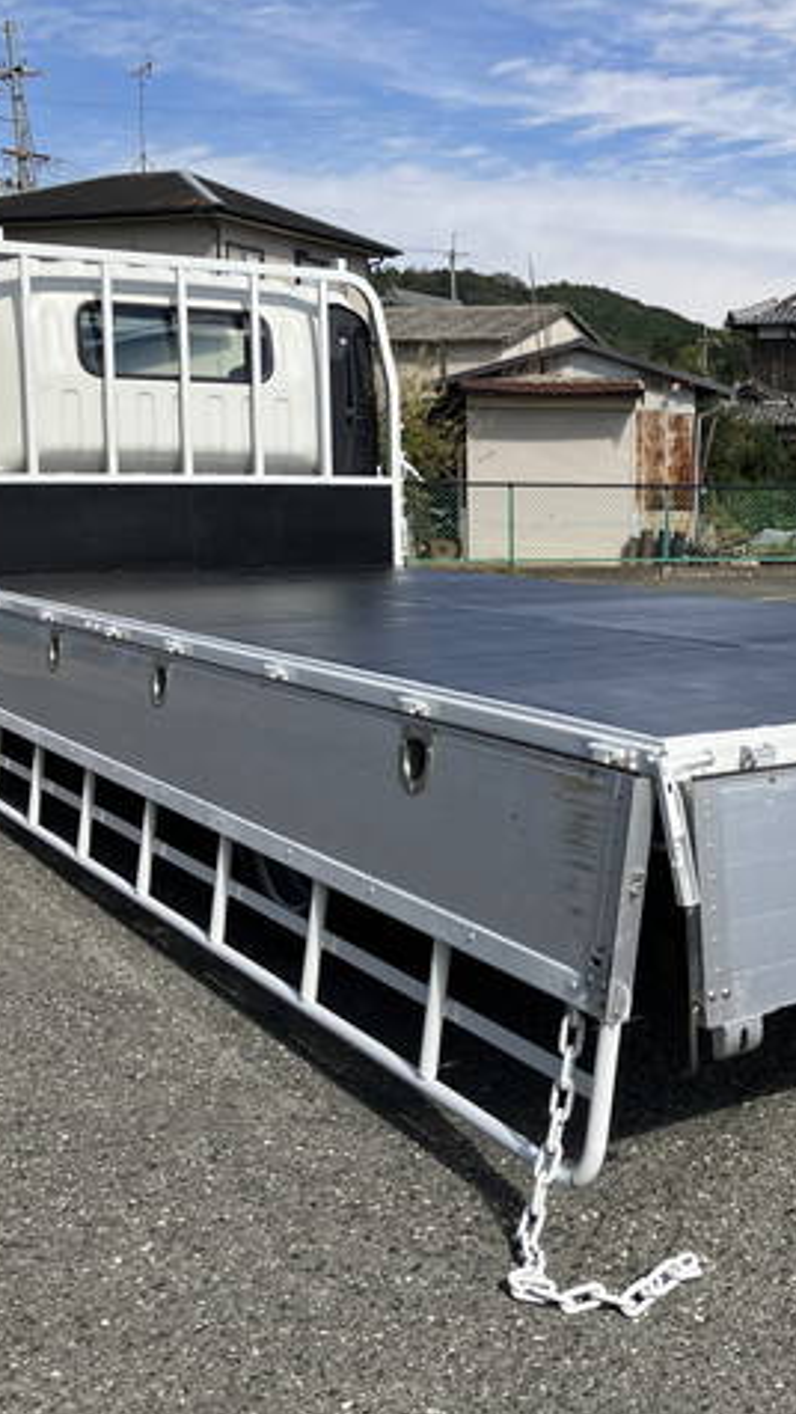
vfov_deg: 49.4
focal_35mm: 41
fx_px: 1537
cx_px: 668
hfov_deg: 28.2
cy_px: 704
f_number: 1.8
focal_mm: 3.99
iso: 32
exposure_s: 1/1869
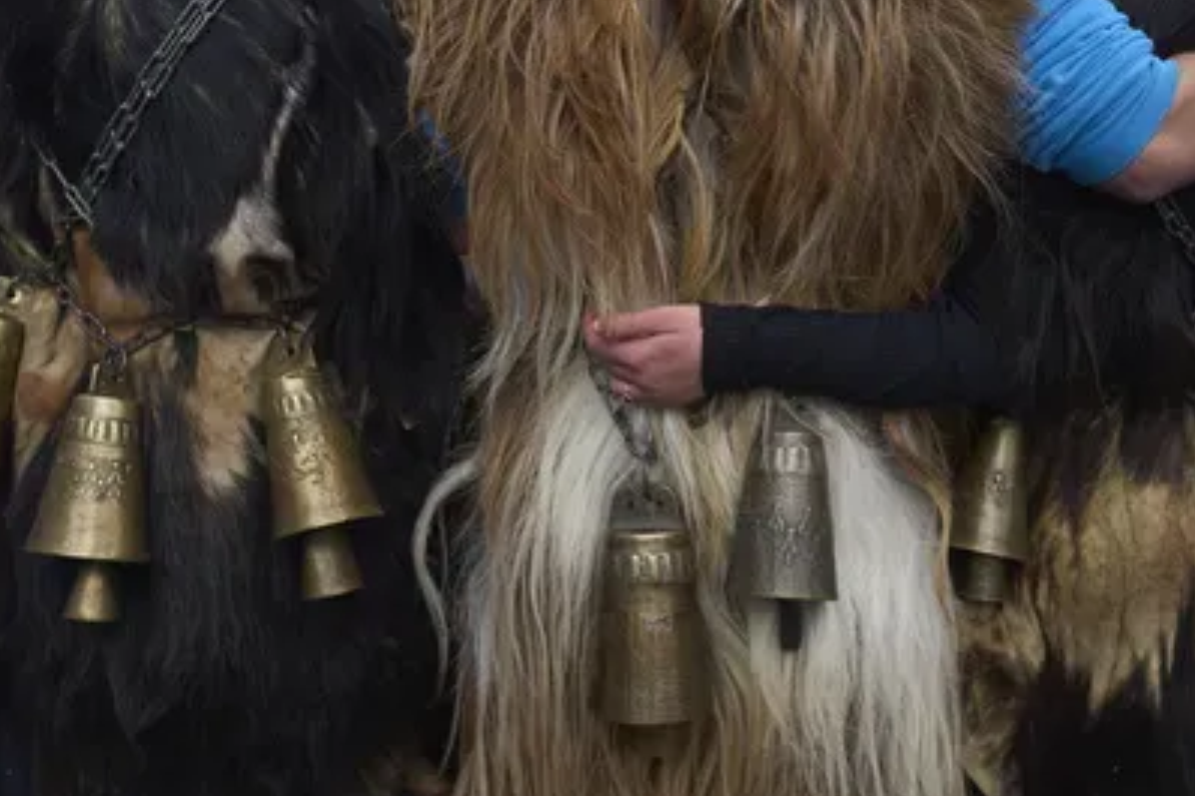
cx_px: 619
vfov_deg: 29.8
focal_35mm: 45
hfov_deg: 43.6
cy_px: 380
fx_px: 1493
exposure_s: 1/800
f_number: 2.8
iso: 50
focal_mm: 35
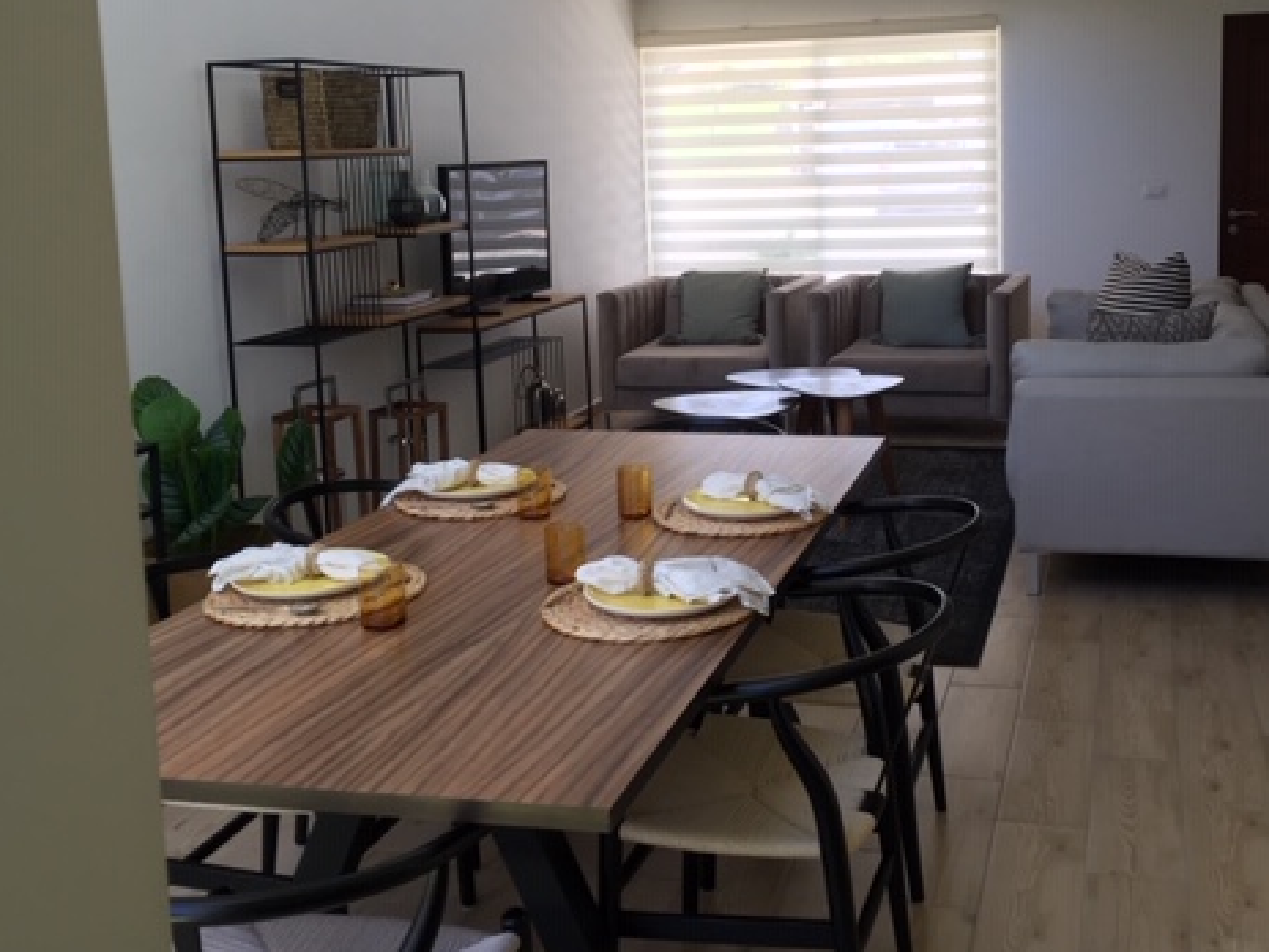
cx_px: 769
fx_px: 1466
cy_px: 323
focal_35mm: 40
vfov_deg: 35.6
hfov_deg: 46.5
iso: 32
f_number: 2.2
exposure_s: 1/120
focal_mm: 4.15
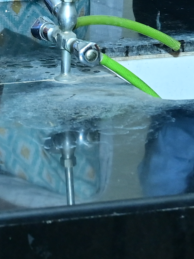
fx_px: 1689
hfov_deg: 6.4
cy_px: -133
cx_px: -157
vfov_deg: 8.6
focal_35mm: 226
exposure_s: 1/125
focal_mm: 35
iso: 640
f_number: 3.5
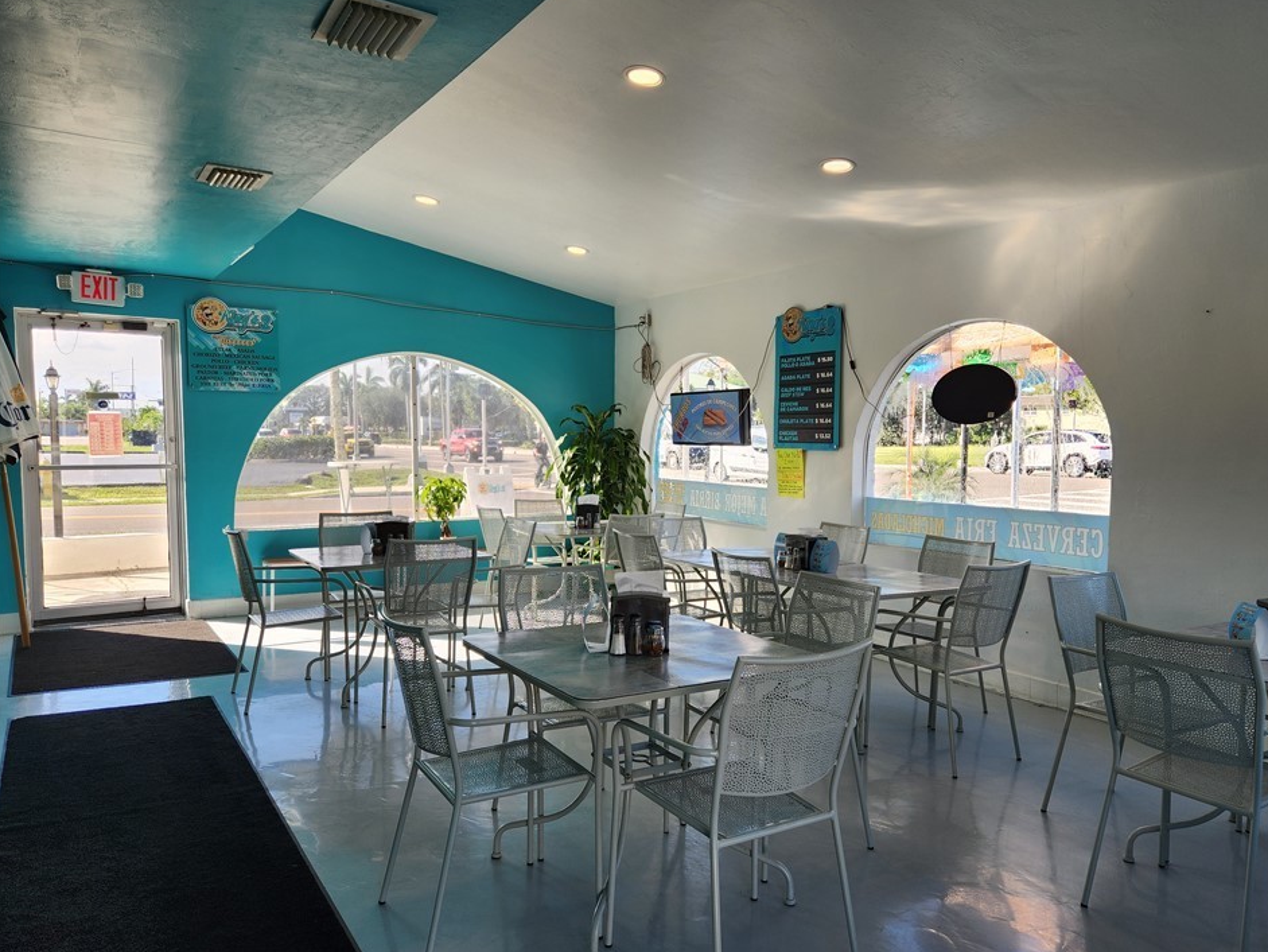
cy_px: 502
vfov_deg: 54.9
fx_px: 916
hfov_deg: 69.3
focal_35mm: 25
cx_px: 685
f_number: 1.8
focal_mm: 5.4
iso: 20
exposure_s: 1/243
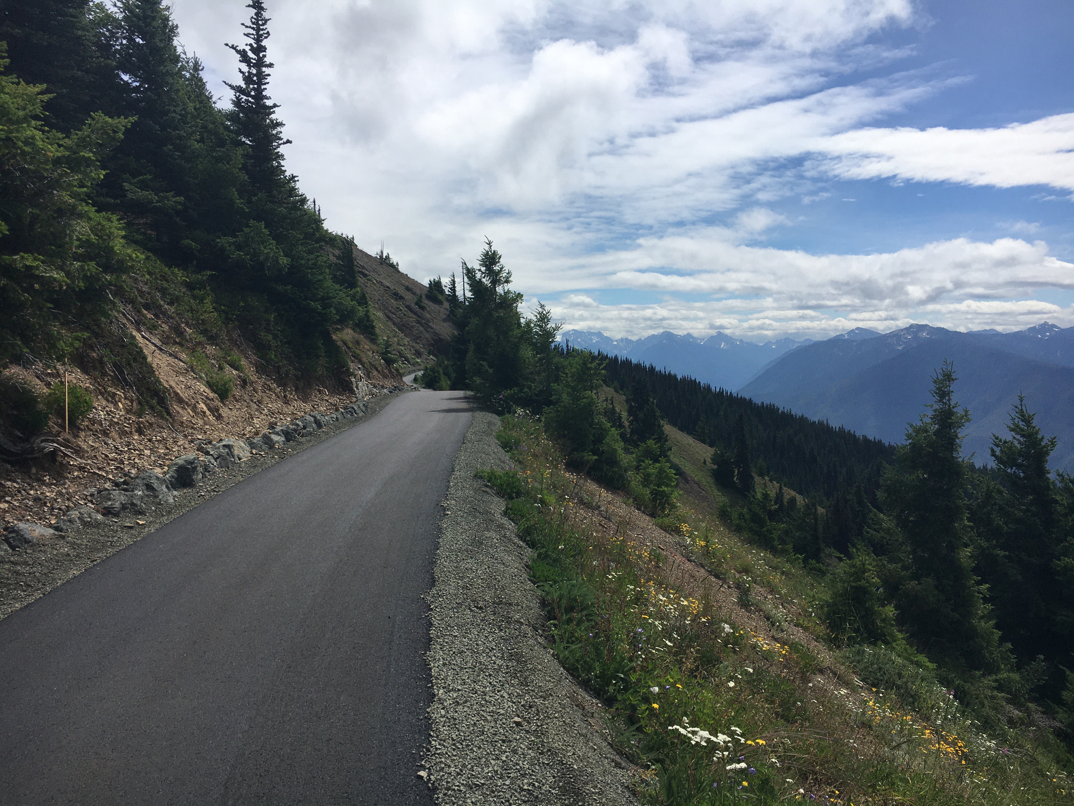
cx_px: 537
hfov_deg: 61.7
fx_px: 900
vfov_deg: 48.2
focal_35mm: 29
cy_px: 403
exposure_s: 1/4274
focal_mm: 4.15
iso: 25
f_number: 2.2
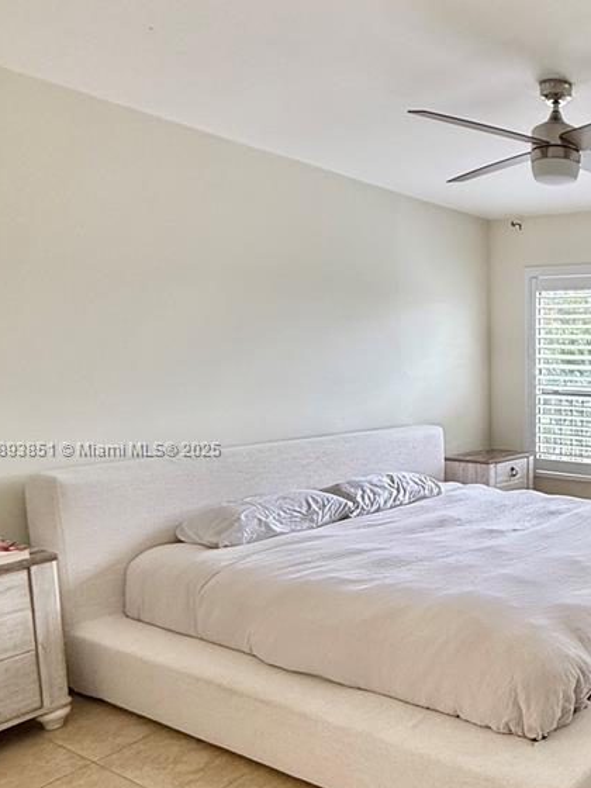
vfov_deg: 59.7
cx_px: 595
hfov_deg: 40.7
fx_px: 683
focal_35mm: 30
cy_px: 450
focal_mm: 2.22
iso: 80
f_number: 2.2
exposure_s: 1/120
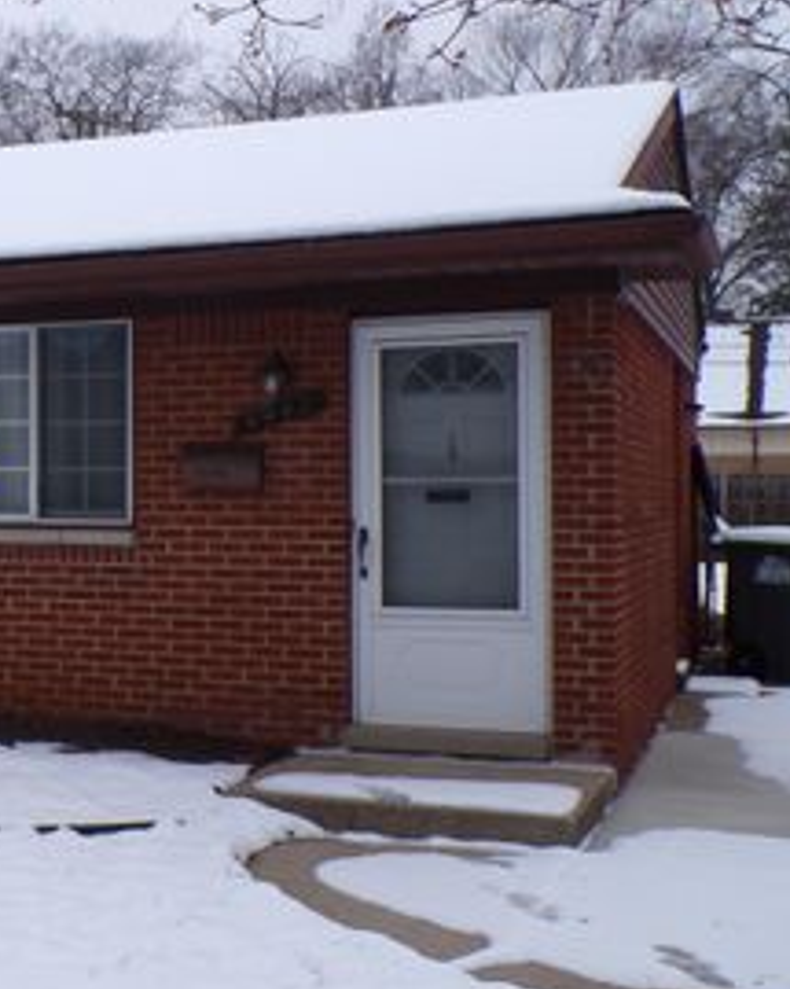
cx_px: -110
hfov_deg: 24.2
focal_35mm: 58
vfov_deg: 32.5
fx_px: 1696
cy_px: 487
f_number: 4.8
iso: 100
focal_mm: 5.8
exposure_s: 1/280
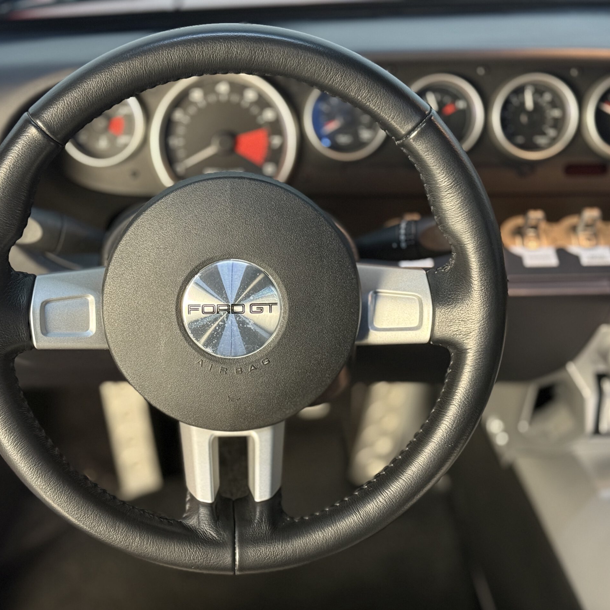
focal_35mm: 57
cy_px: 306
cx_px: 249
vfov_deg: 30.0
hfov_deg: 30.0
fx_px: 1136
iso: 400
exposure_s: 1/25
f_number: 1.78
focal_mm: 6.76
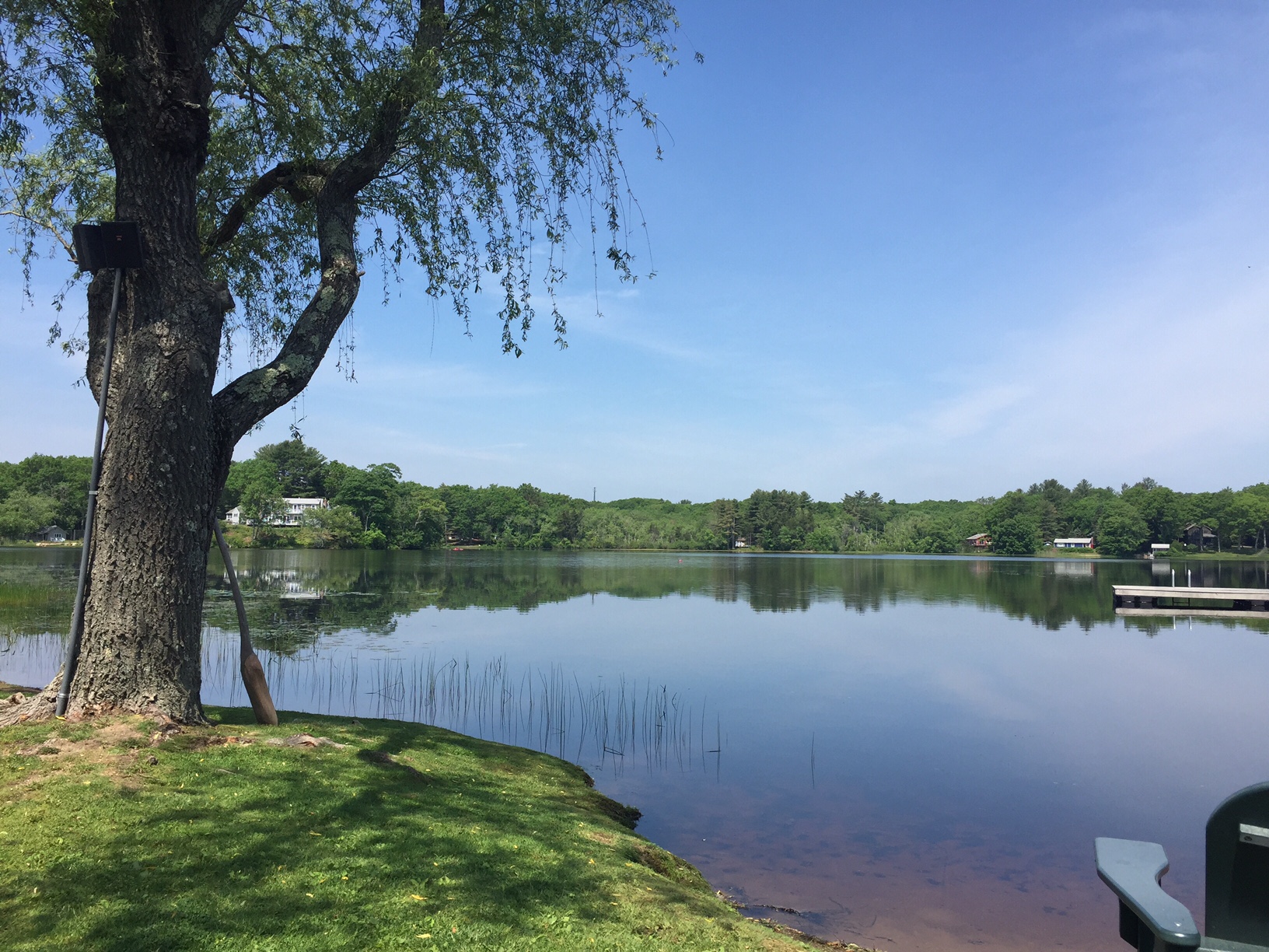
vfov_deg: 48.2
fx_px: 1063
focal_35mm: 29
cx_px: 634
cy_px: 476
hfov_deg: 61.7
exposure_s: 1/1721
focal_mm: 4.15
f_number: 2.2
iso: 32
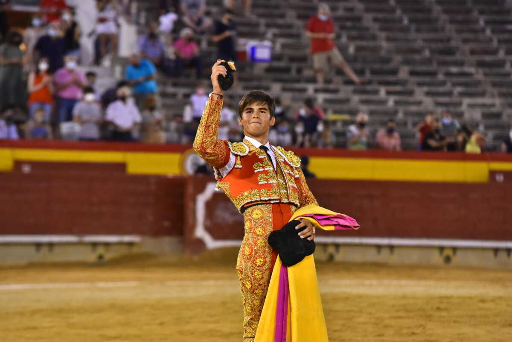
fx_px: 2631
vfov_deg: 7.4
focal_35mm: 185
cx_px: 256
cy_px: 171
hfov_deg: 11.1
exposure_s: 1/400
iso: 3200
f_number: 4
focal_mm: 185
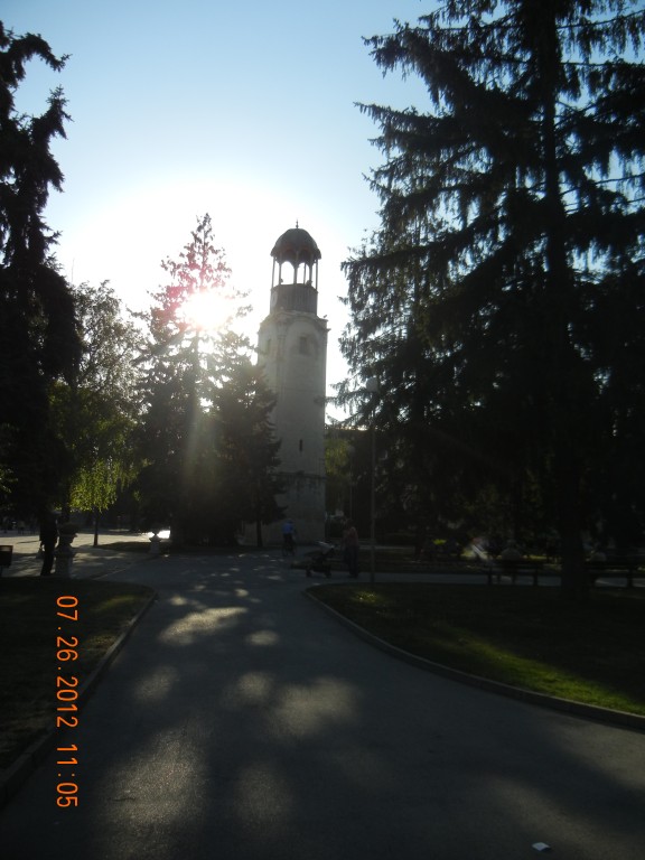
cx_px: 322
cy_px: 430
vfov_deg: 60.0
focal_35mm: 30
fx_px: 745
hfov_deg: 46.8
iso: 160
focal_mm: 5.4
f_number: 7
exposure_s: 1/440
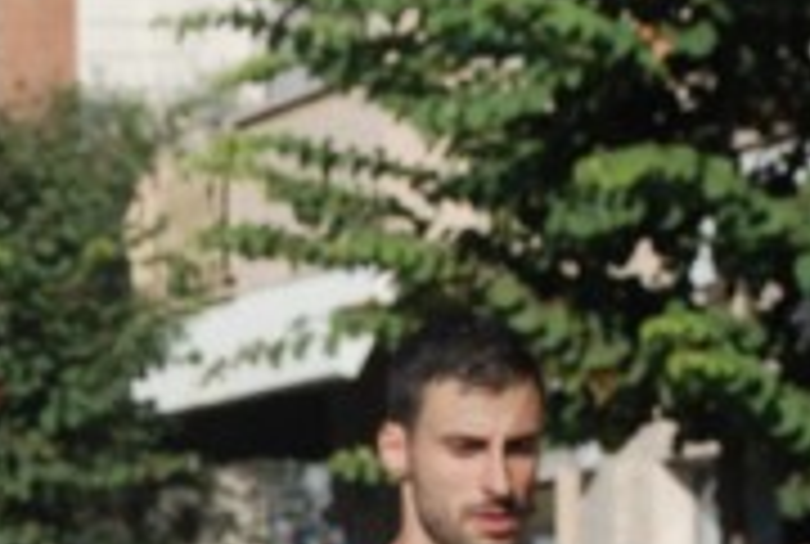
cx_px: 22
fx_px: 5413
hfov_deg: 8.5
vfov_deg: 5.7
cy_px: 843
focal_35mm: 240
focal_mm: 48
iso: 1000
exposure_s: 1/2000
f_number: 9
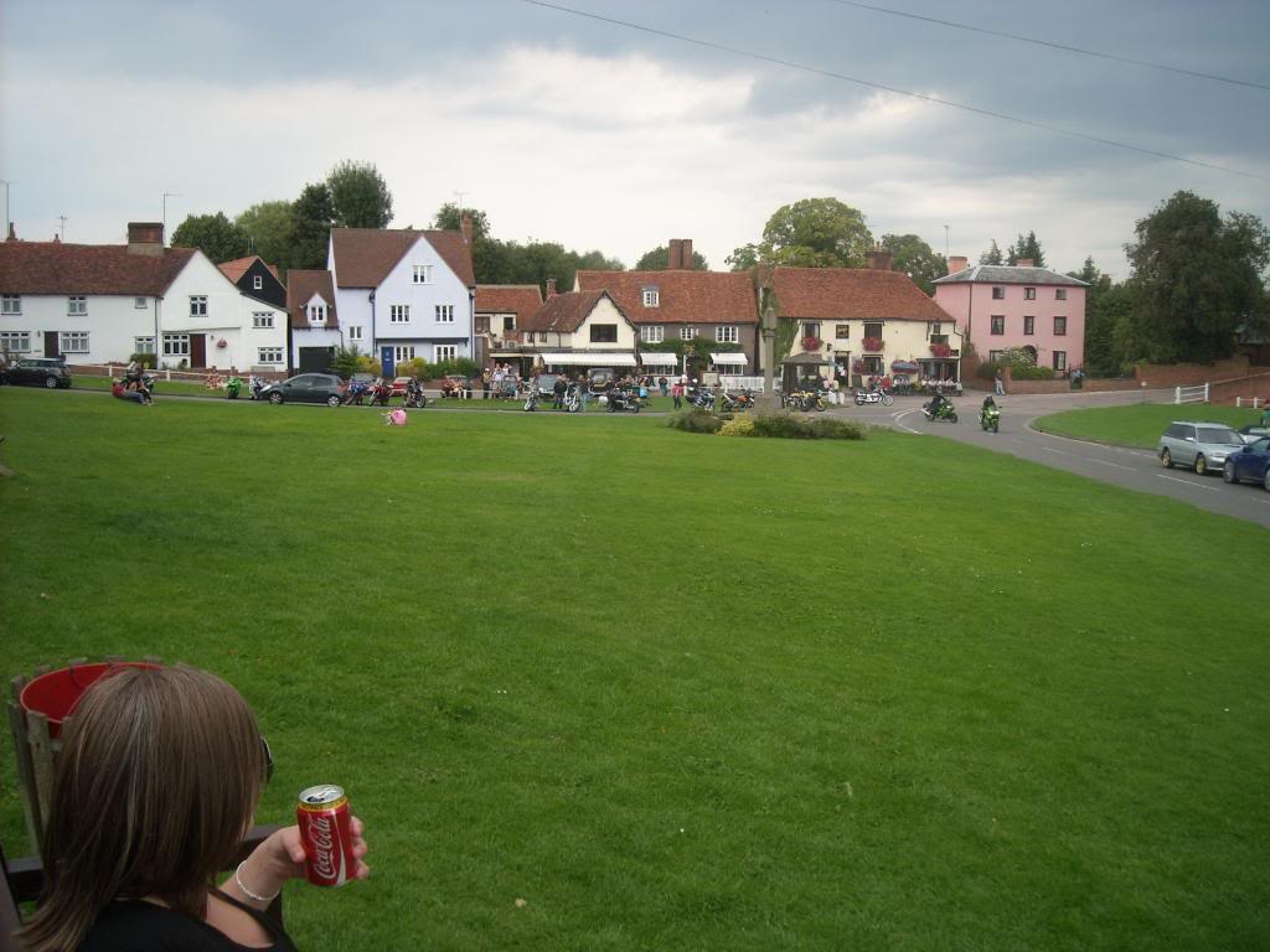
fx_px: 1284
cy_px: 476
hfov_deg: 52.6
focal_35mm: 35
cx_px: 635
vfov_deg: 40.7
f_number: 2.8
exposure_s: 1/323
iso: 64
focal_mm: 5.7
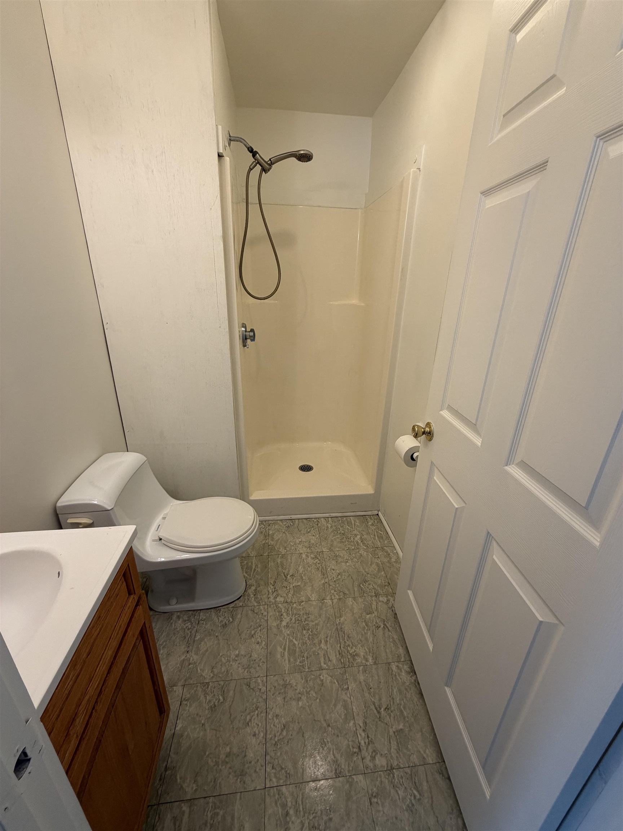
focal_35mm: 14
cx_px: 312
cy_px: 416
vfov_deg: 102.1
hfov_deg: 85.7
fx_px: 336
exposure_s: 1/120
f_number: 2.2
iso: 125
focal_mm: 2.22
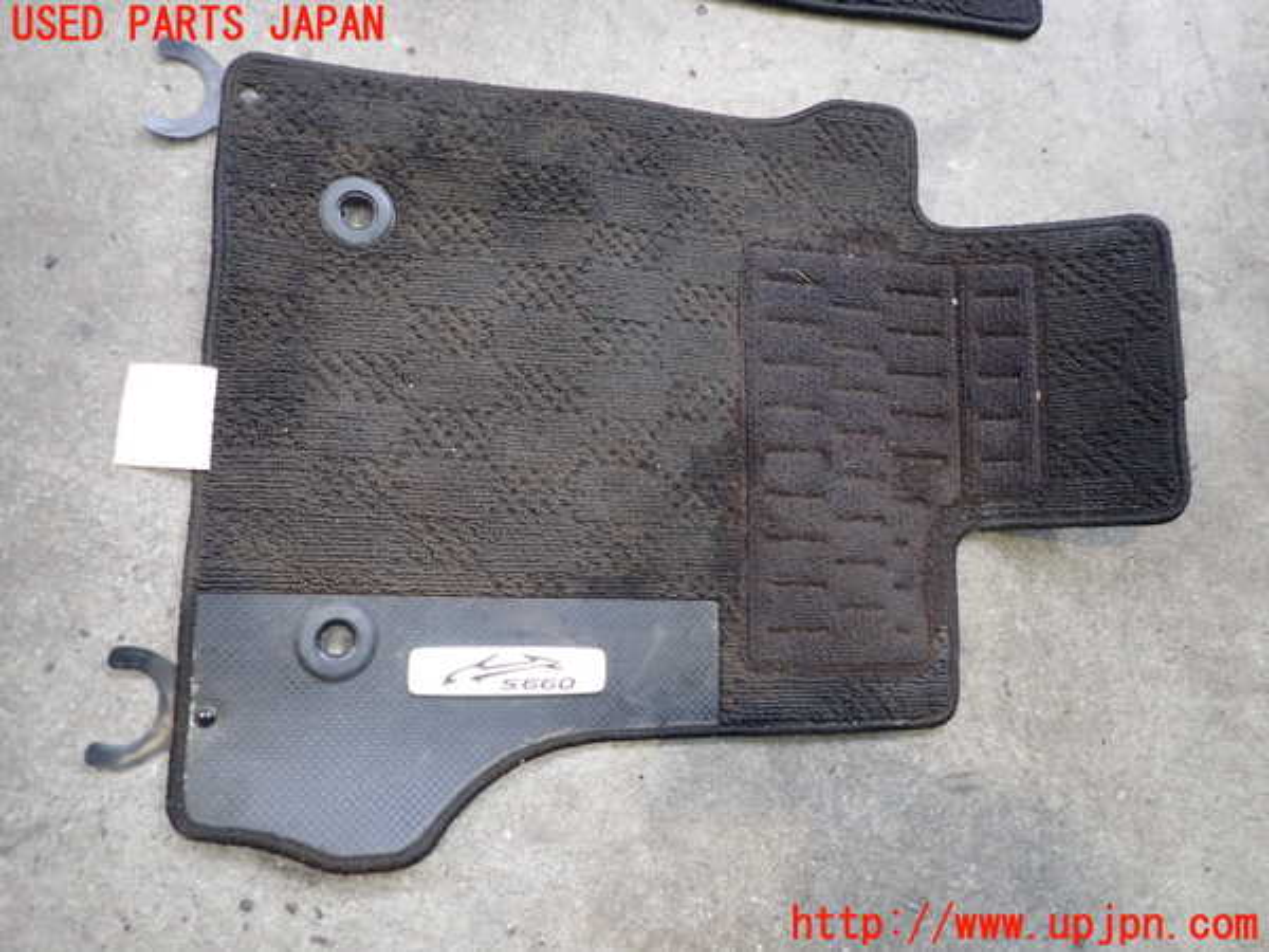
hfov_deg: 69.4
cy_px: 476
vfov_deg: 54.9
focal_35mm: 25
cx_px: 634
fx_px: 916
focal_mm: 4.5
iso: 200
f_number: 2
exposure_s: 1/30
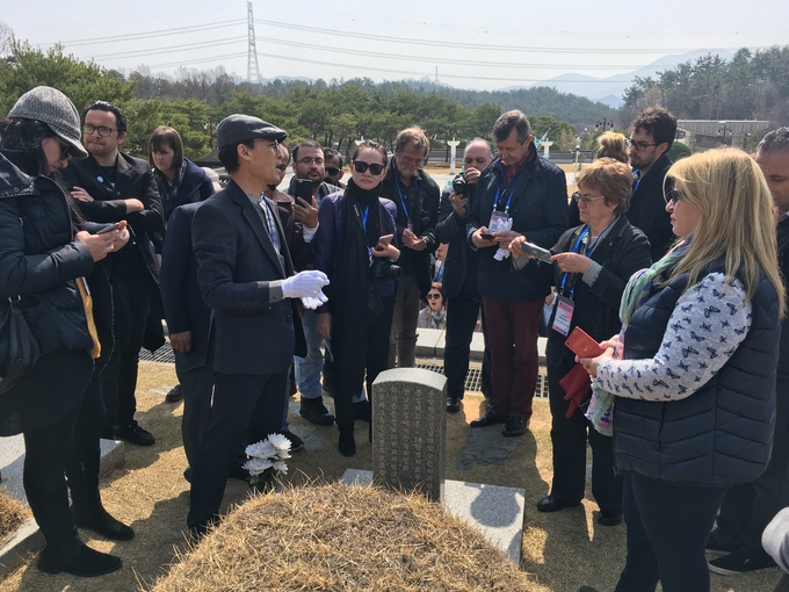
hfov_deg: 61.7
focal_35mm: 29
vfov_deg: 48.2
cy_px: 296
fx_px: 661
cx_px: 394
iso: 25
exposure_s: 1/950
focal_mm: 4.15
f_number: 2.2
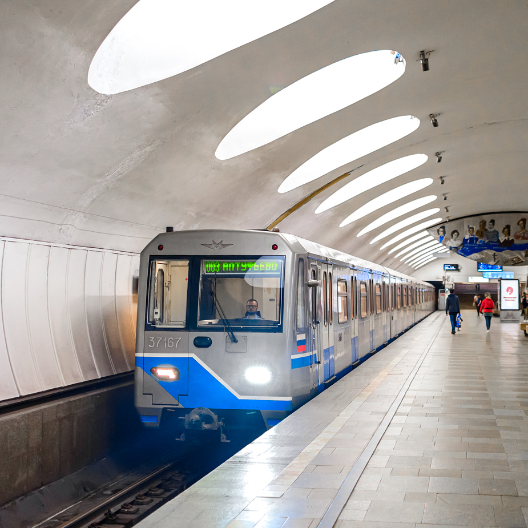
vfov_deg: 37.6
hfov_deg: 37.5
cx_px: 252
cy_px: 265
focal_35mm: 45
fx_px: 777
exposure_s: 1/320
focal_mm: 35
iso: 3200
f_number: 2.5
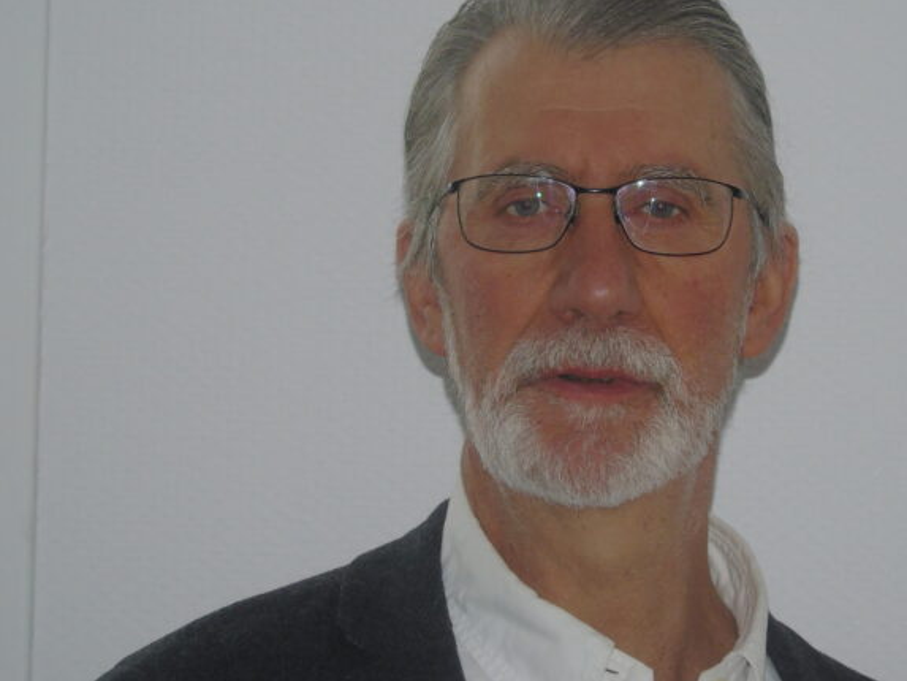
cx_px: 581
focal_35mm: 217
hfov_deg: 9.1
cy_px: 340
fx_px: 5687
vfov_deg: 6.8
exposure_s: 1/60
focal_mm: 29
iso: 200
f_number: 4.9
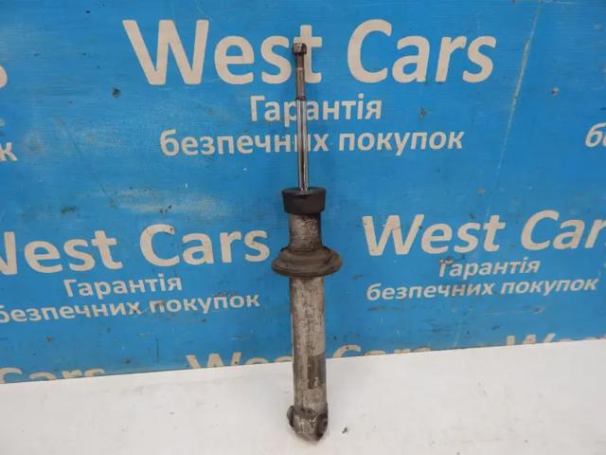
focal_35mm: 23
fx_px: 403
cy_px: 228
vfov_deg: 58.9
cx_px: 303
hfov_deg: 73.9
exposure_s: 1/30
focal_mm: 4
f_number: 3
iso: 140
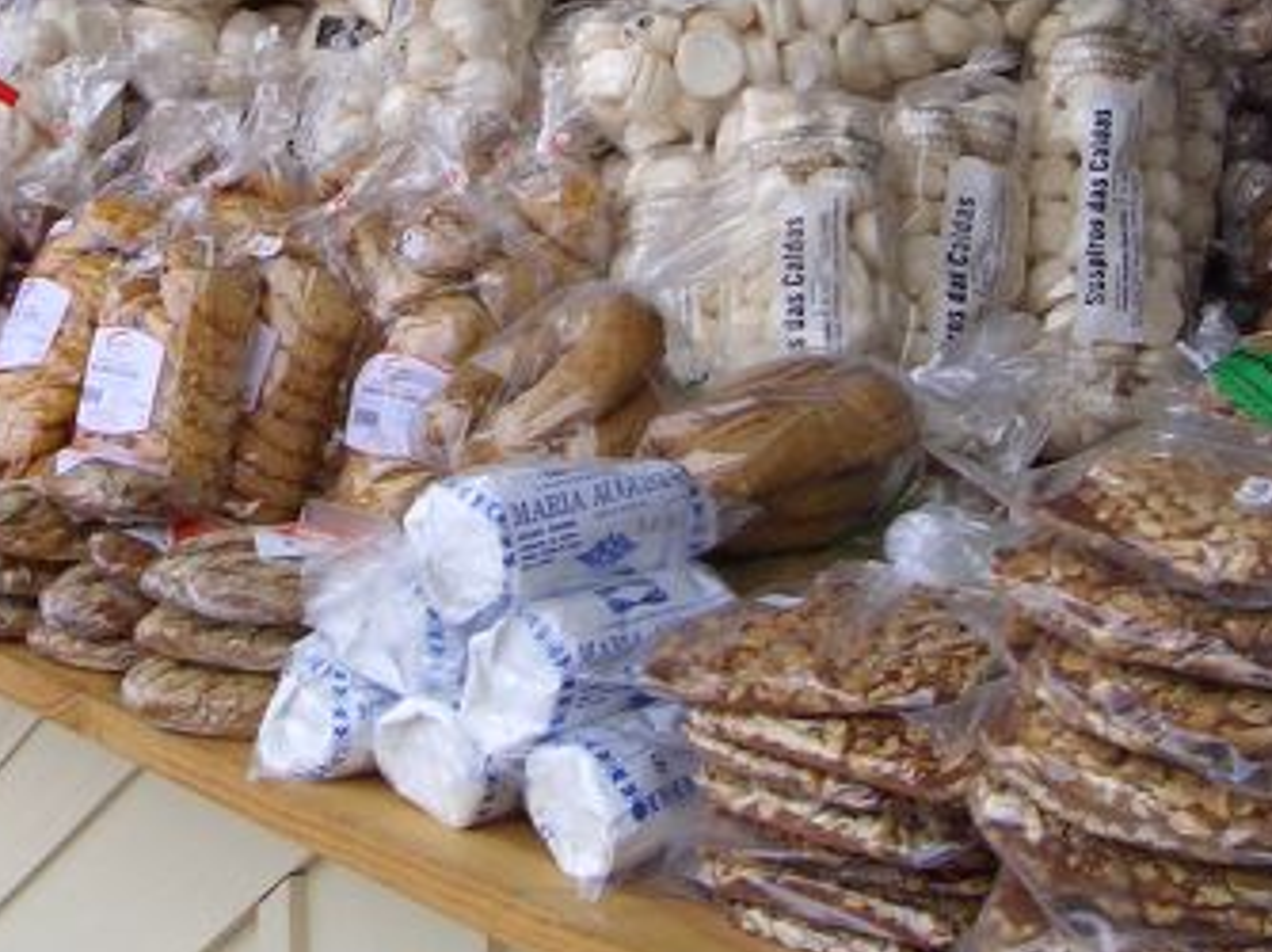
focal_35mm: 76
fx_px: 2791
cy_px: 63
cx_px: 705
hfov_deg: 25.7
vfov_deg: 19.0
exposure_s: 1/200
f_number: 4.8
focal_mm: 8
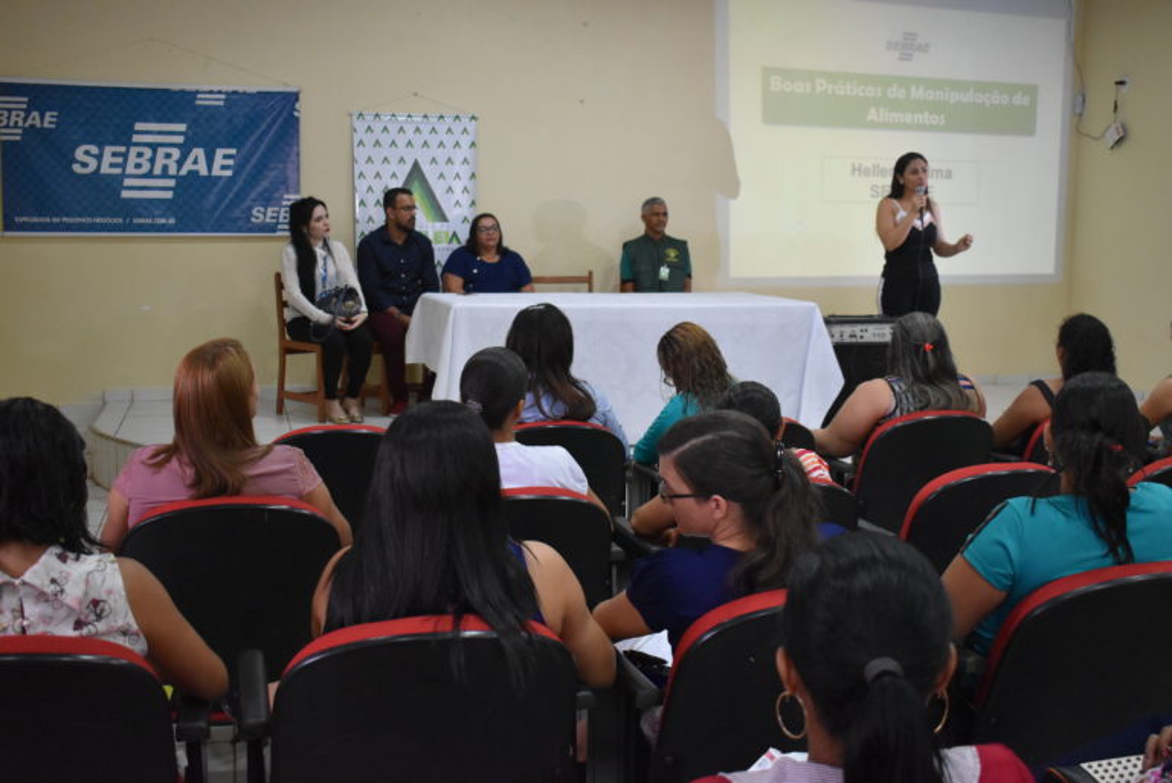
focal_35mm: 39
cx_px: 586
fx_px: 1270
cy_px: 392
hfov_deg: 49.5
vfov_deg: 34.3
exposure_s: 1/60
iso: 3600
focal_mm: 26
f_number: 4
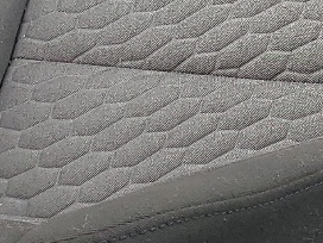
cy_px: -217
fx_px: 1428
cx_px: 494
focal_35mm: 153
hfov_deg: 12.3
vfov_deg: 9.2
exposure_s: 1/147
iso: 50
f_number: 1.5
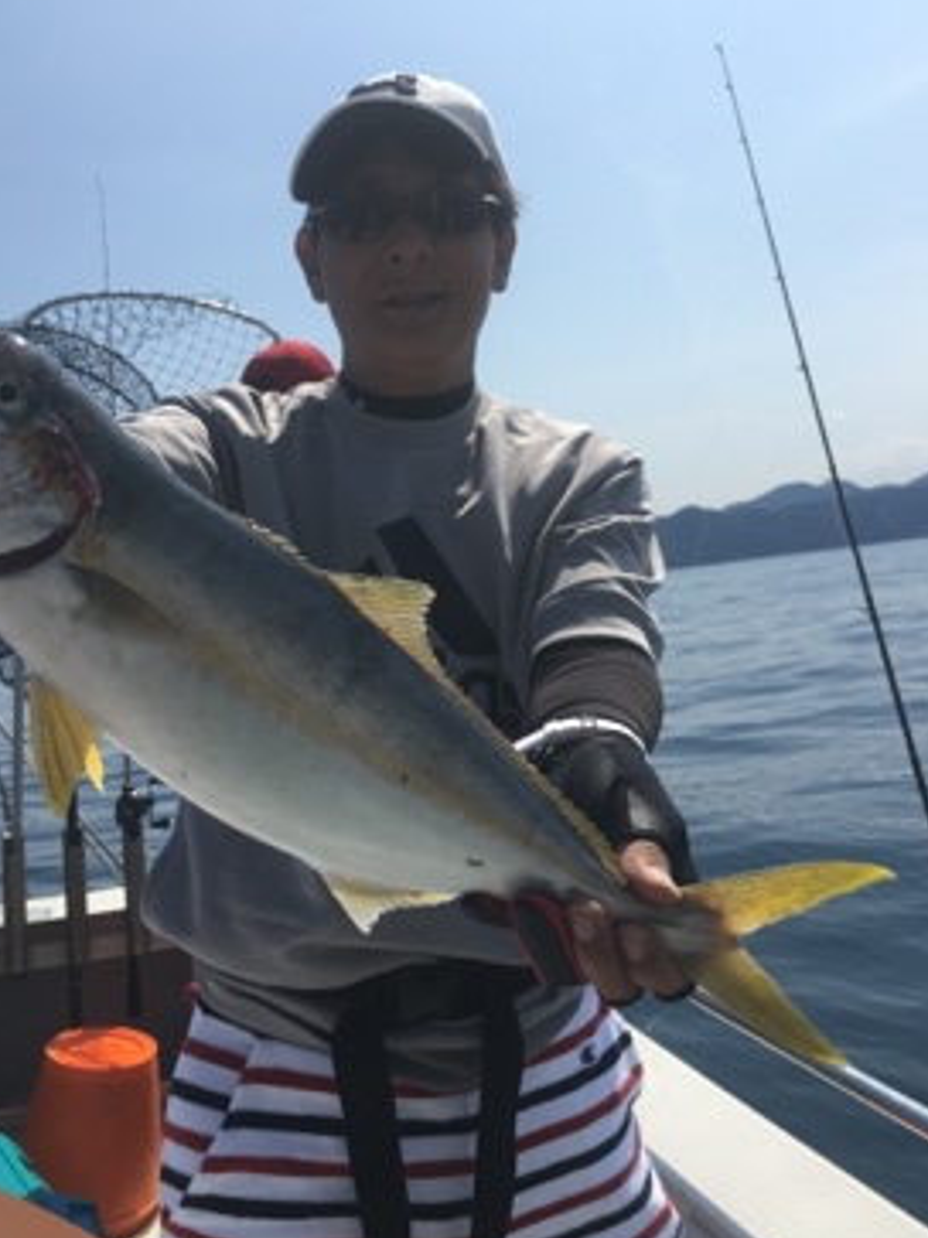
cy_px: 573
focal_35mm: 32
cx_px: 430
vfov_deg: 56.8
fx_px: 1144
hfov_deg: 44.1
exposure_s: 1/2404
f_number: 2.2
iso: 25
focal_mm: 4.15
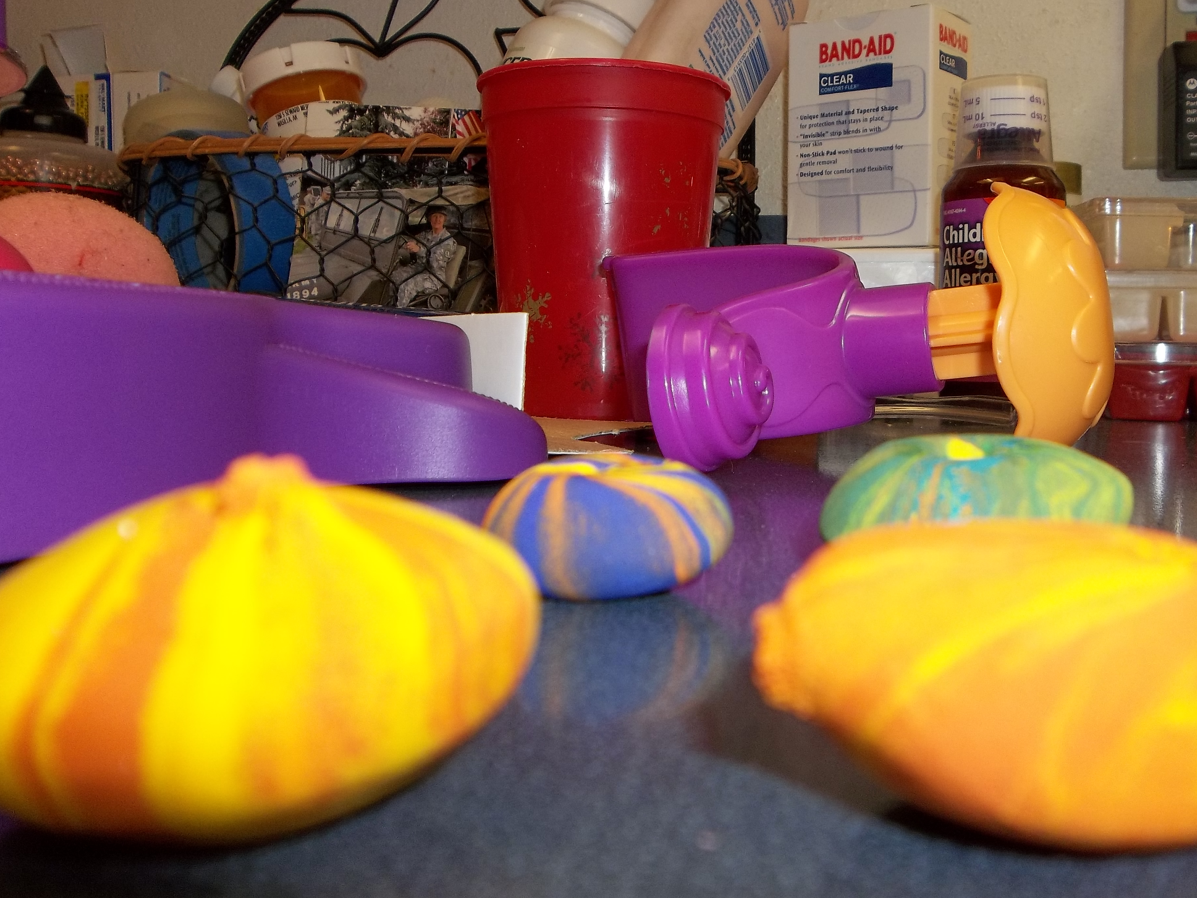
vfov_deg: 41.7
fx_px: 1176
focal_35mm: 34
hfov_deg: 53.7
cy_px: 374
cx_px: 696
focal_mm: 4.9
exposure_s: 1/30
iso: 80
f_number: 3.5
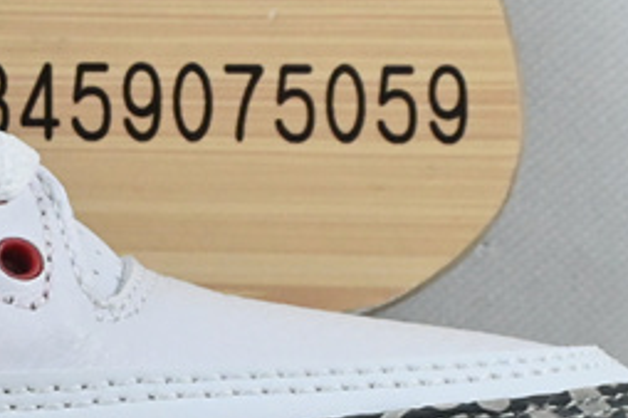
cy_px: 284
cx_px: -485
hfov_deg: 8.9
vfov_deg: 6.1
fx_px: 3891
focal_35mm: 223
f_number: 10
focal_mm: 31.5
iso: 1000
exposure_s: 1/160
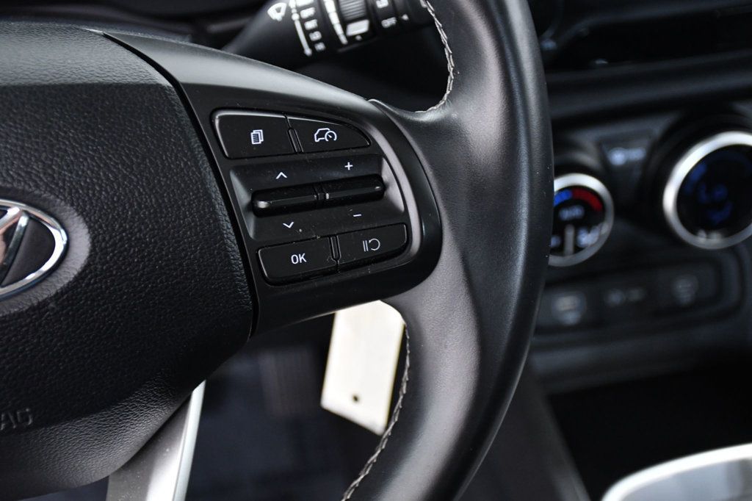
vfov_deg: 21.6
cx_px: 376
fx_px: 1316
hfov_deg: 31.9
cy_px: 250
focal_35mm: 63
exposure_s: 1/80
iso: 2500
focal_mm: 42
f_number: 4.5
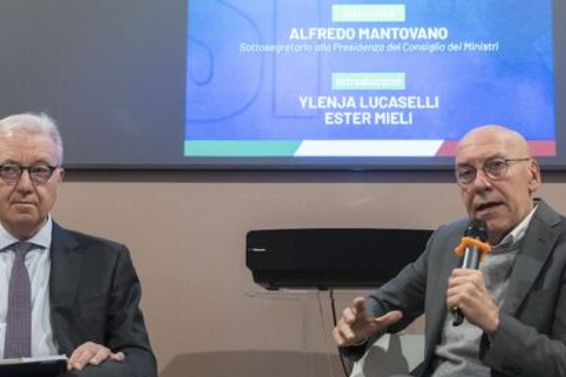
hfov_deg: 24.2
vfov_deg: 16.2
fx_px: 1321
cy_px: 89
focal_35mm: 84
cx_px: 285
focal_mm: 45
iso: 6400
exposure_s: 1/200
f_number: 3.5
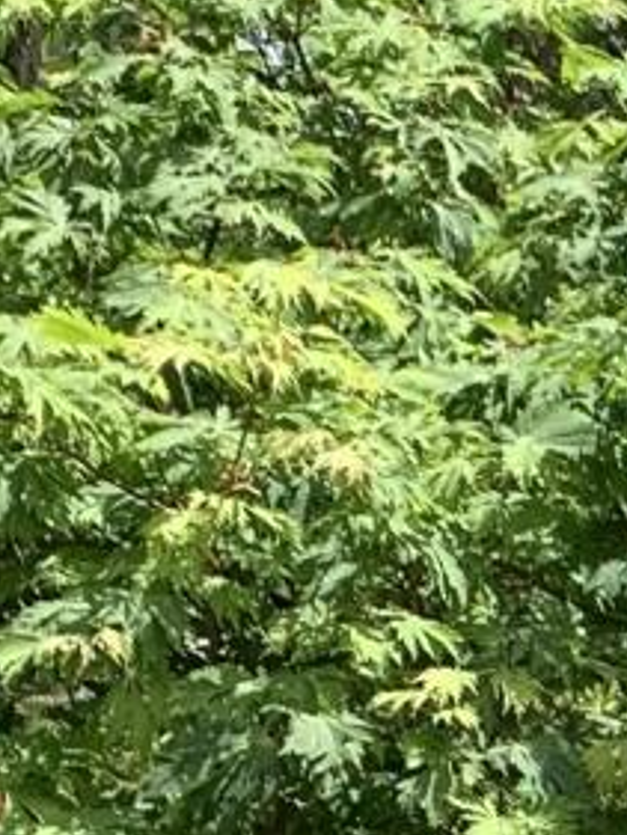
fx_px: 4464
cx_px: 1370
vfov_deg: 9.6
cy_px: 1958
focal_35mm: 185
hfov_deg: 7.6
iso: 25
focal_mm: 4.25
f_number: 1.8
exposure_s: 1/1149
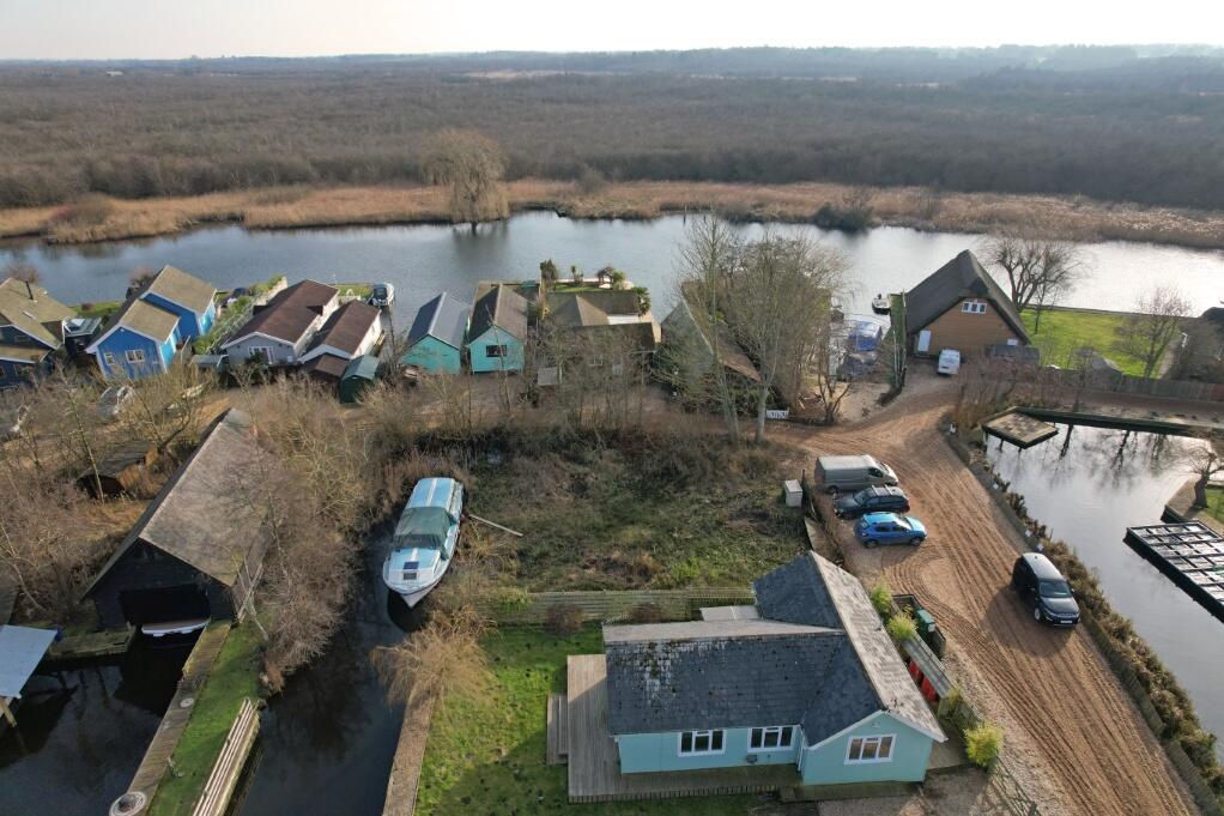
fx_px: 748
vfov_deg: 57.2
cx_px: 612
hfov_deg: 78.6
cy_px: 408
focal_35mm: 22
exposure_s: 1/60
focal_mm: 8.38
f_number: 2.8
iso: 100
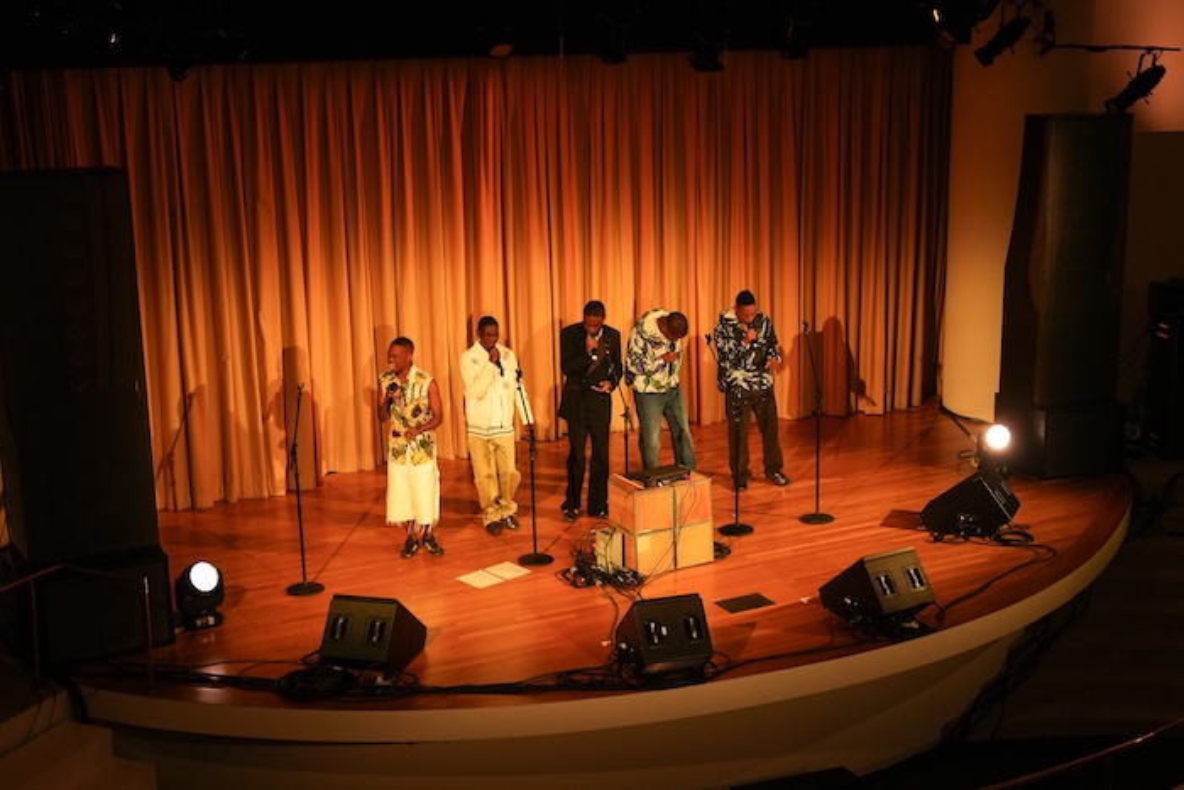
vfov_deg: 36.0
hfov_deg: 51.9
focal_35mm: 37
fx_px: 1217
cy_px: 395
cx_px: 592
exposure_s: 1/125
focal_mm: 37
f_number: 3.5
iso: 1250
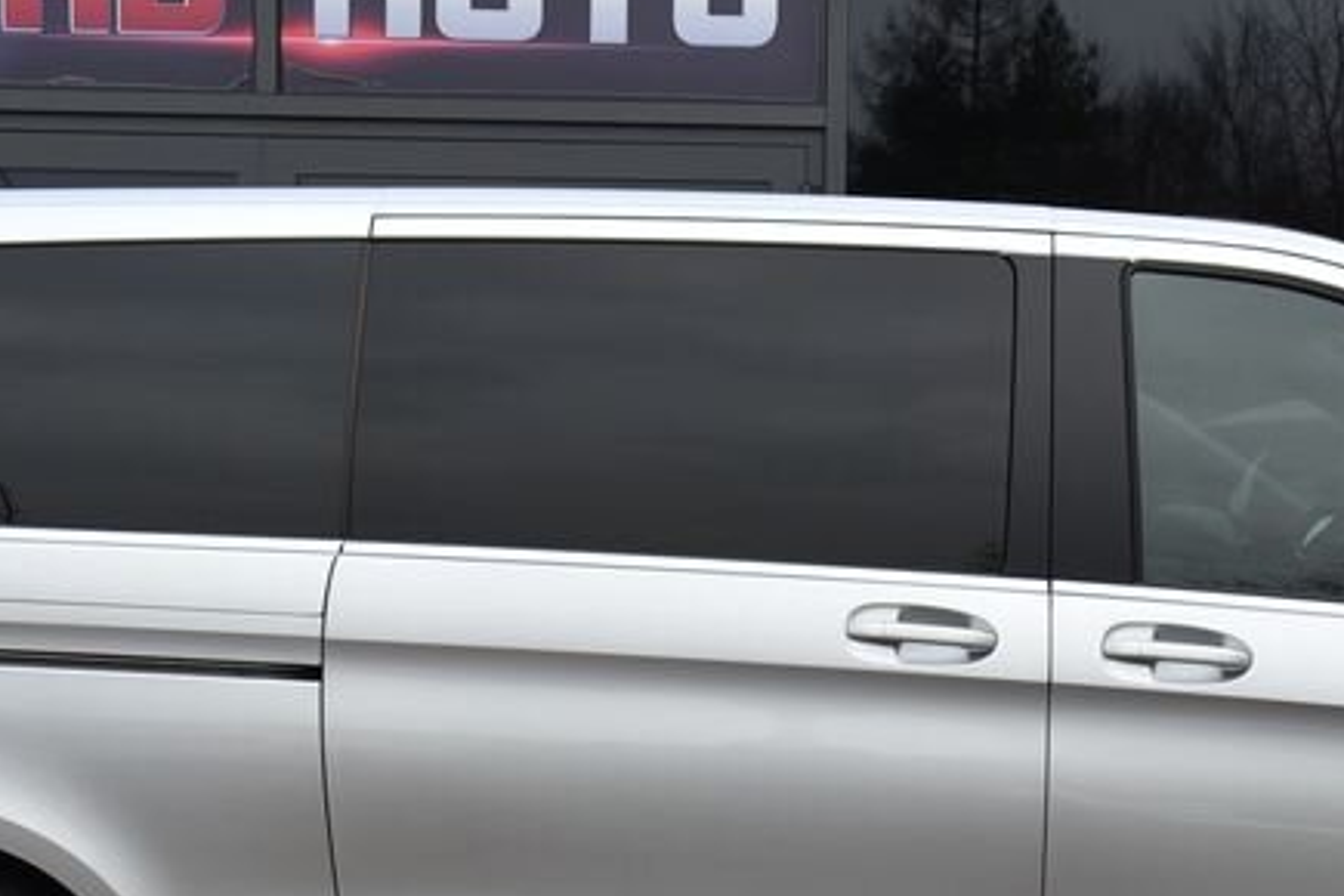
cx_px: 813
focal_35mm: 73
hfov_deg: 27.6
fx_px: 2725
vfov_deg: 18.5
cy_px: 748
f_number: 7.1
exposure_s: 1/200
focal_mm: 31
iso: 500
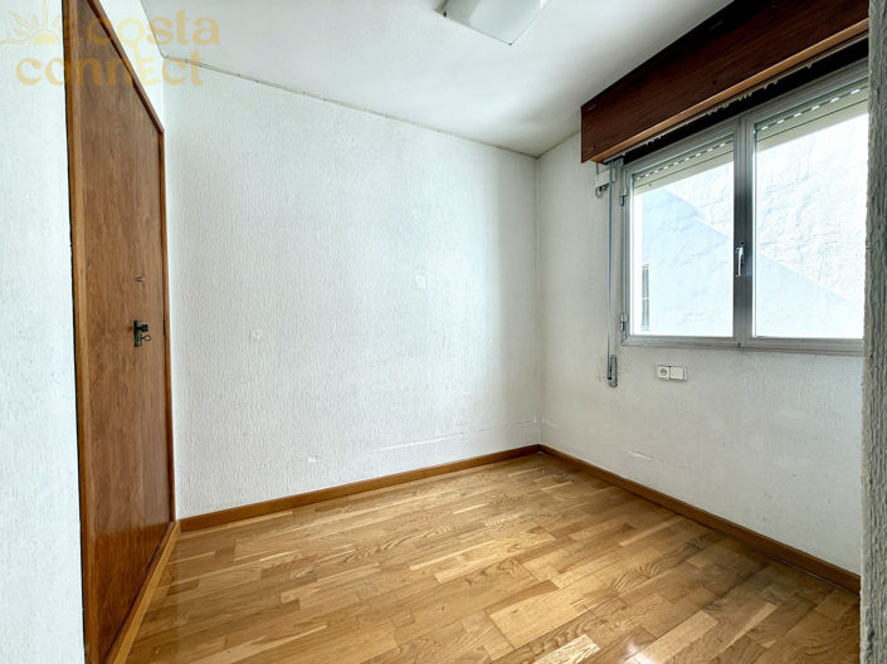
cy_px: 332
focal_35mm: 14
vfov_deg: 85.6
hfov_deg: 102.1
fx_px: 359
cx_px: 444
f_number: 2.2
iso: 64
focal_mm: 2.22
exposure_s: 1/188
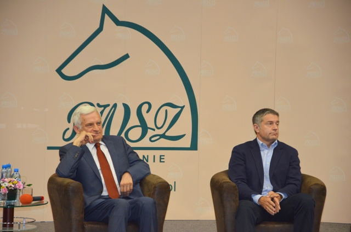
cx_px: 176
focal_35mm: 158
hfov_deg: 13.1
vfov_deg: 8.7
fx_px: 1533
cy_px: 116
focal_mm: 105
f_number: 5.6
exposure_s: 1/60
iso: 2000
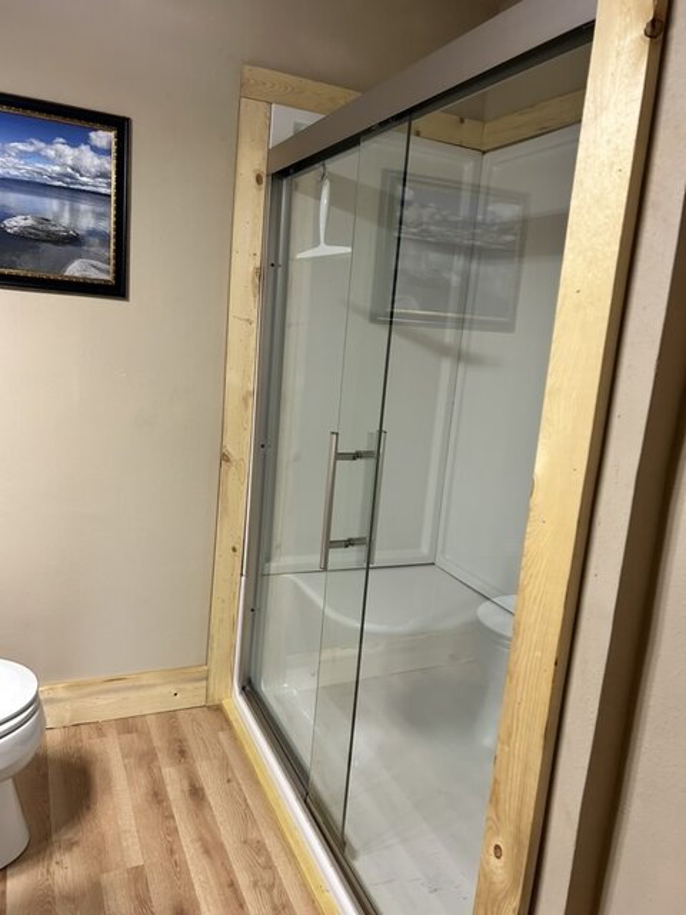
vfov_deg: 67.3
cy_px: 458
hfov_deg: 53.1
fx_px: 687
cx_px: 343
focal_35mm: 26
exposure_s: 1/60
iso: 200
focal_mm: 5.7
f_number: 1.5
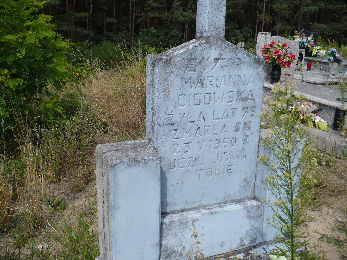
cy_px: 130
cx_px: 174
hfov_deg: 50.1
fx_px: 371
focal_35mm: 37
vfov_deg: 38.7
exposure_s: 1/250
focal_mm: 6.1
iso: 100
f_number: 8
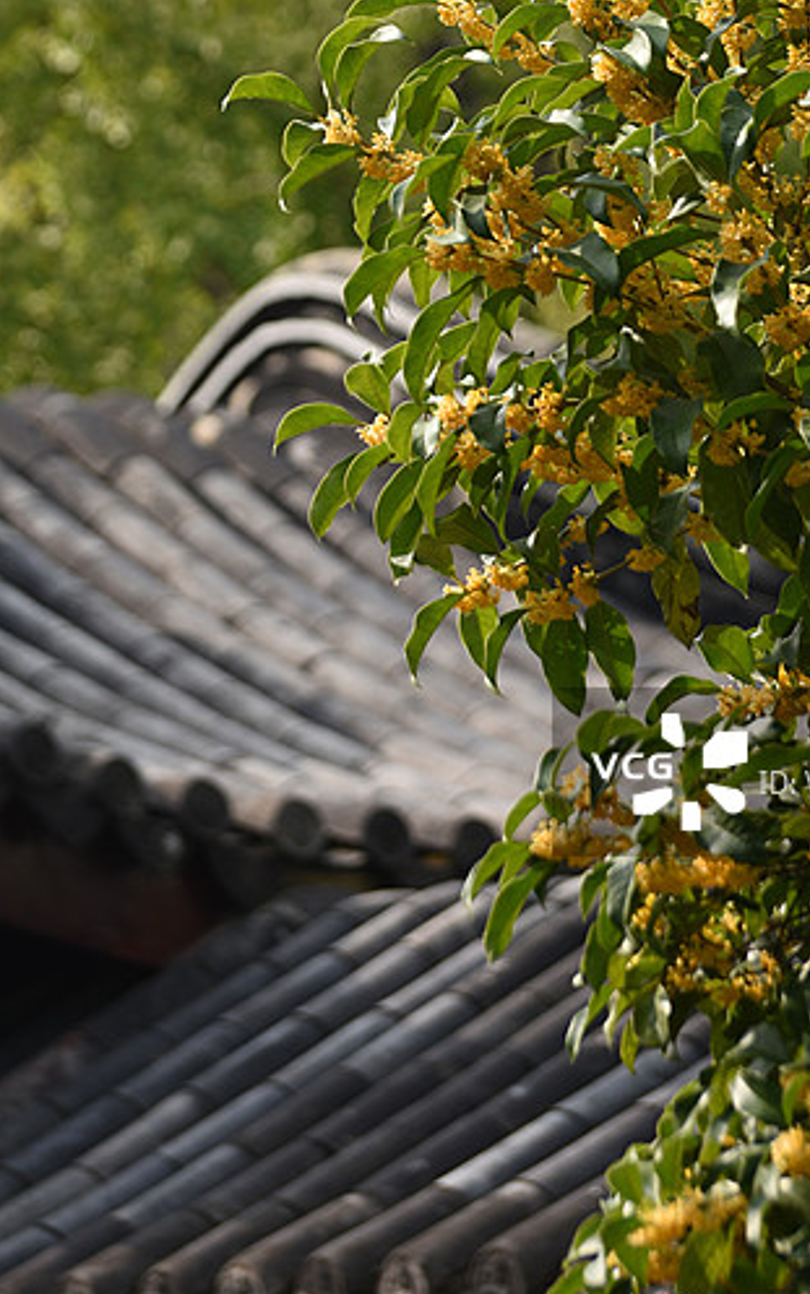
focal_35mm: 246
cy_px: 284
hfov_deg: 5.3
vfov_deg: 8.5
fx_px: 8681
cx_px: 439
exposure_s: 1/320
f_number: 5
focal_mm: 100
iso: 100
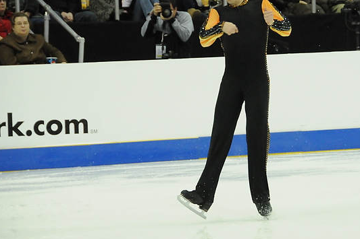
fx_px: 2699
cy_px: 92
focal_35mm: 270
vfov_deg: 5.1
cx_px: 256
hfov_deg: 7.6
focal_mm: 120
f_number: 5.3
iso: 3200
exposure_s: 1/800
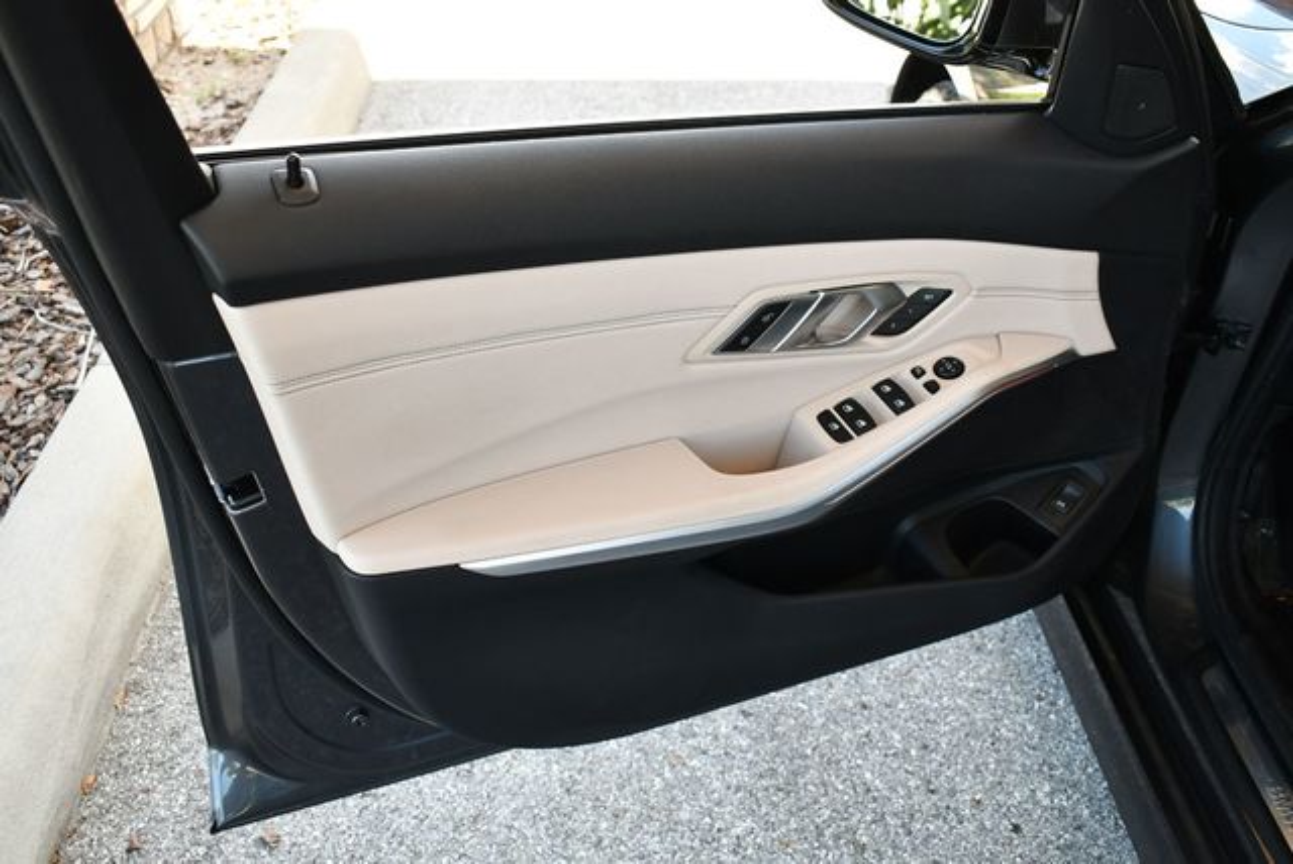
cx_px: 646
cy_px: 432
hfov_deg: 53.1
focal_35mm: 36
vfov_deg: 36.9
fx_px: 1294
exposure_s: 1/250
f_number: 4
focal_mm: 18
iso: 400
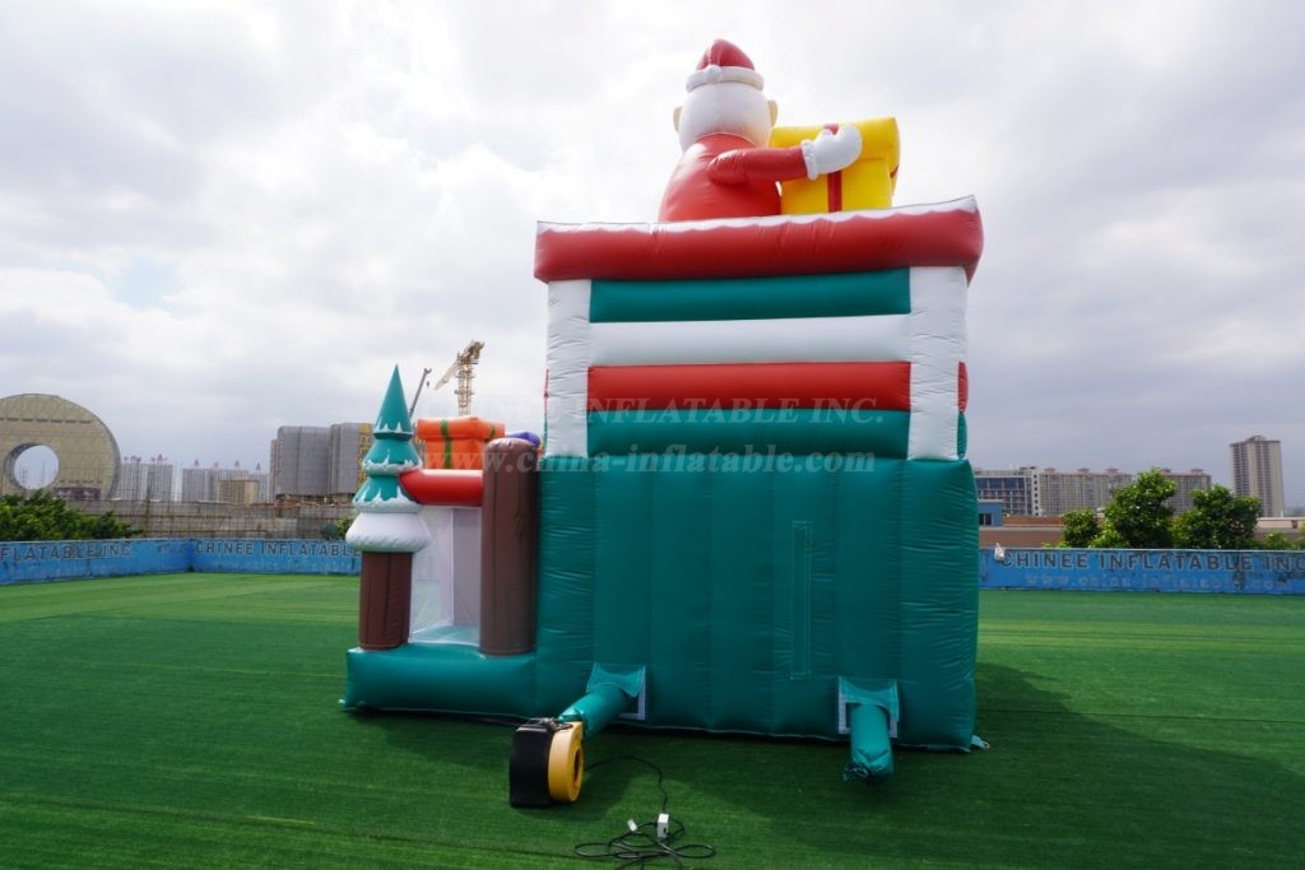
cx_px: 652
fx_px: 870
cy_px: 435
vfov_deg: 53.1
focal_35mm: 24
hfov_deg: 73.7
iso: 100
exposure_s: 1/160
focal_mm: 16
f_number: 10
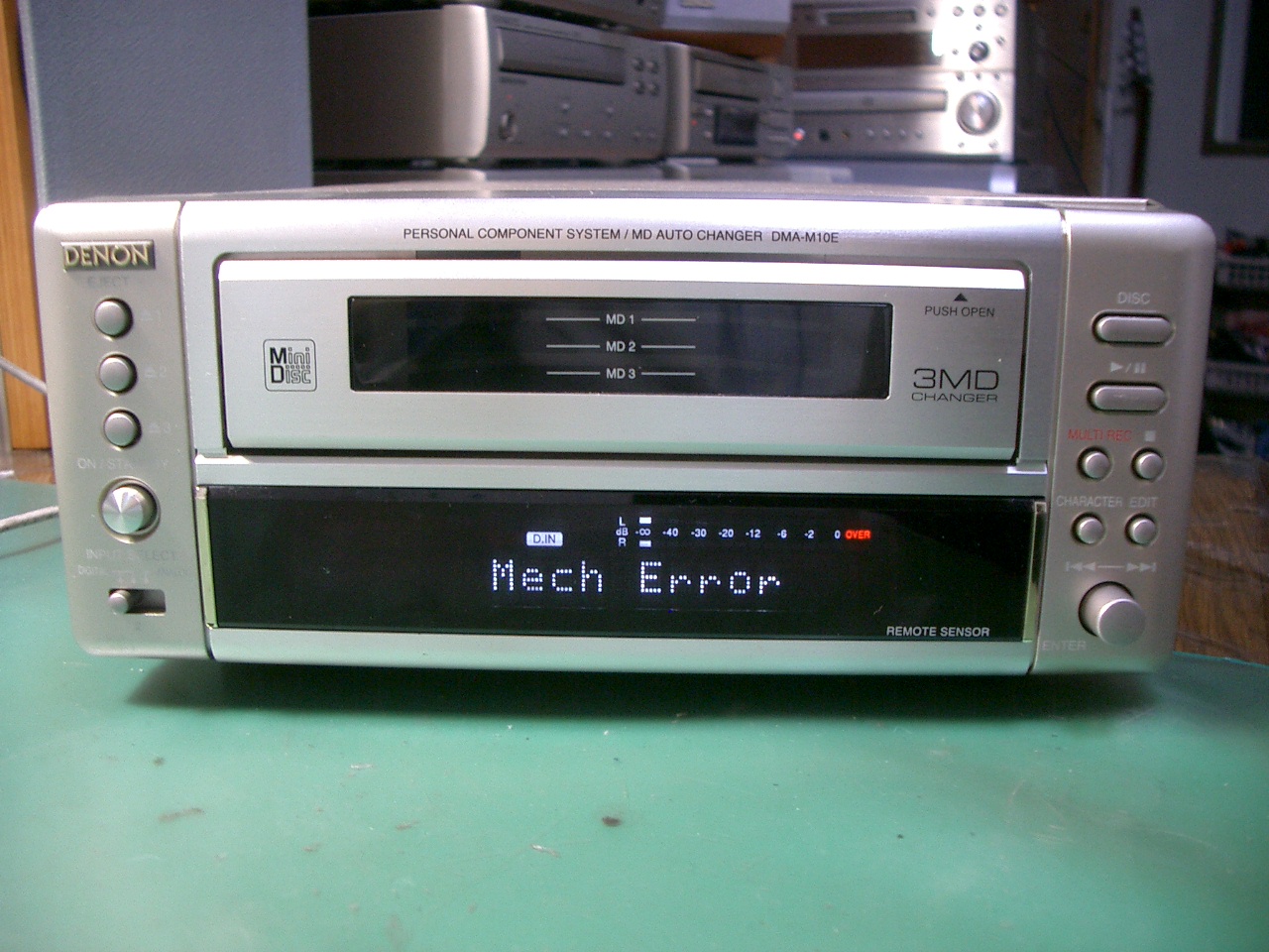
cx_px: 634
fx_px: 1283
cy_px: 476
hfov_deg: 52.6
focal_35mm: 35
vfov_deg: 40.7
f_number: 2.6
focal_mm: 5.8
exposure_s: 1/8
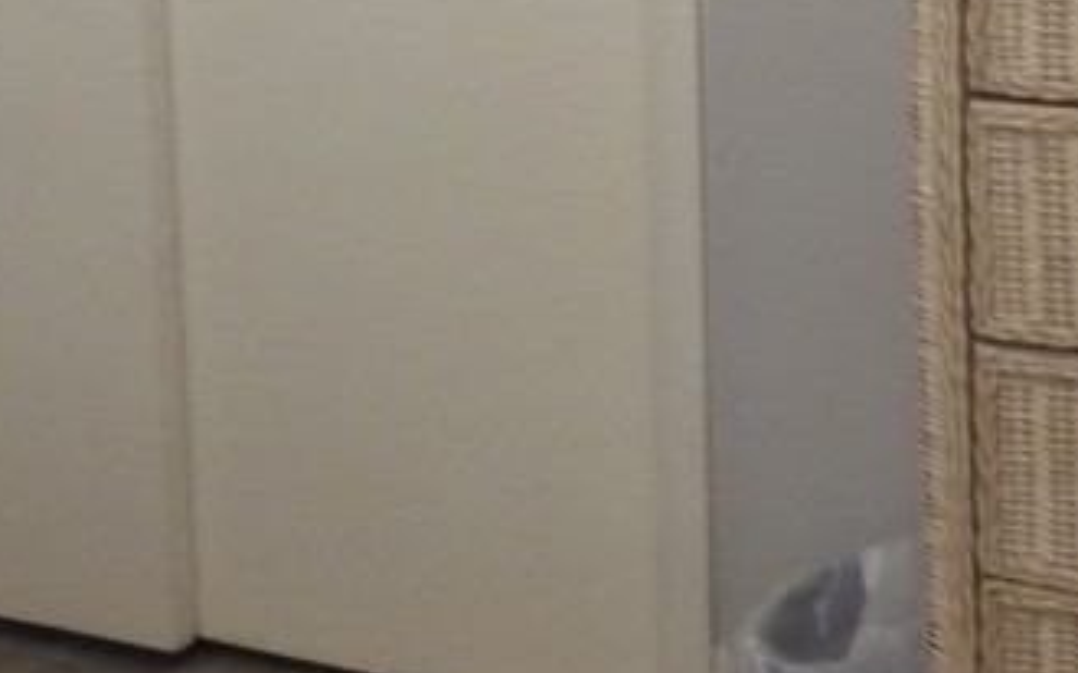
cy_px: -284
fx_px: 2702
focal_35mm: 92
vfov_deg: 13.5
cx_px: 448
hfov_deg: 22.5
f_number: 3.5
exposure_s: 1/25
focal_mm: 5
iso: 400
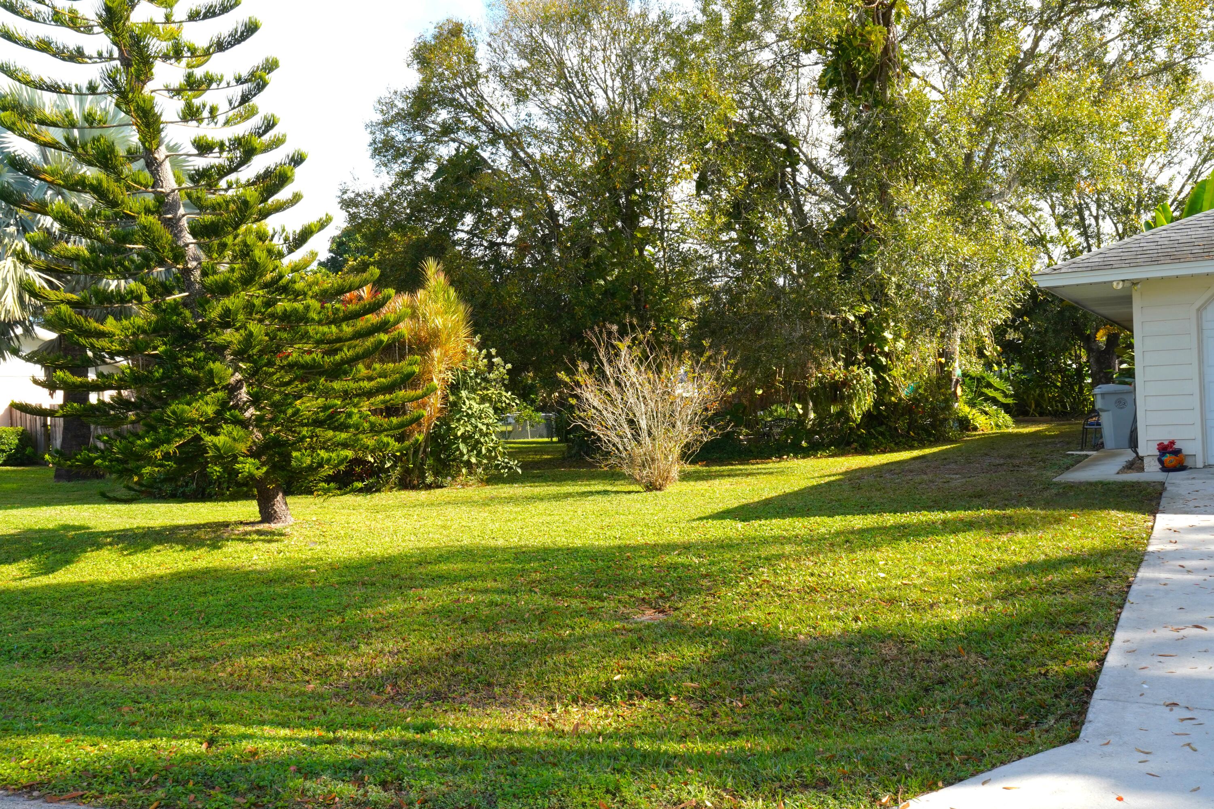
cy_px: 404
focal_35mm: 35
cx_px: 607
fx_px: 1180
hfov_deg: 54.4
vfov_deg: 37.9
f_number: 22
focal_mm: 35
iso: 400
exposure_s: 1/40
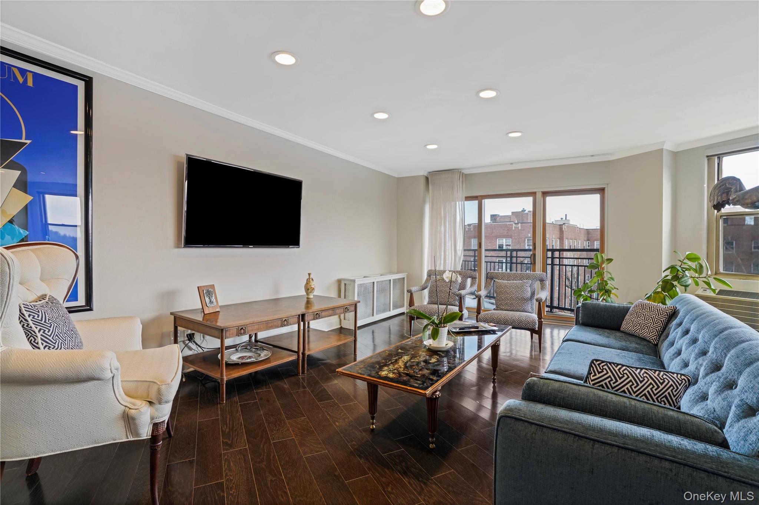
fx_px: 337
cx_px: 380
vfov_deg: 73.7
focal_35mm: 16
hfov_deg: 96.8
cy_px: 252
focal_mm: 16
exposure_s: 1/3
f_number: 8
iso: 500
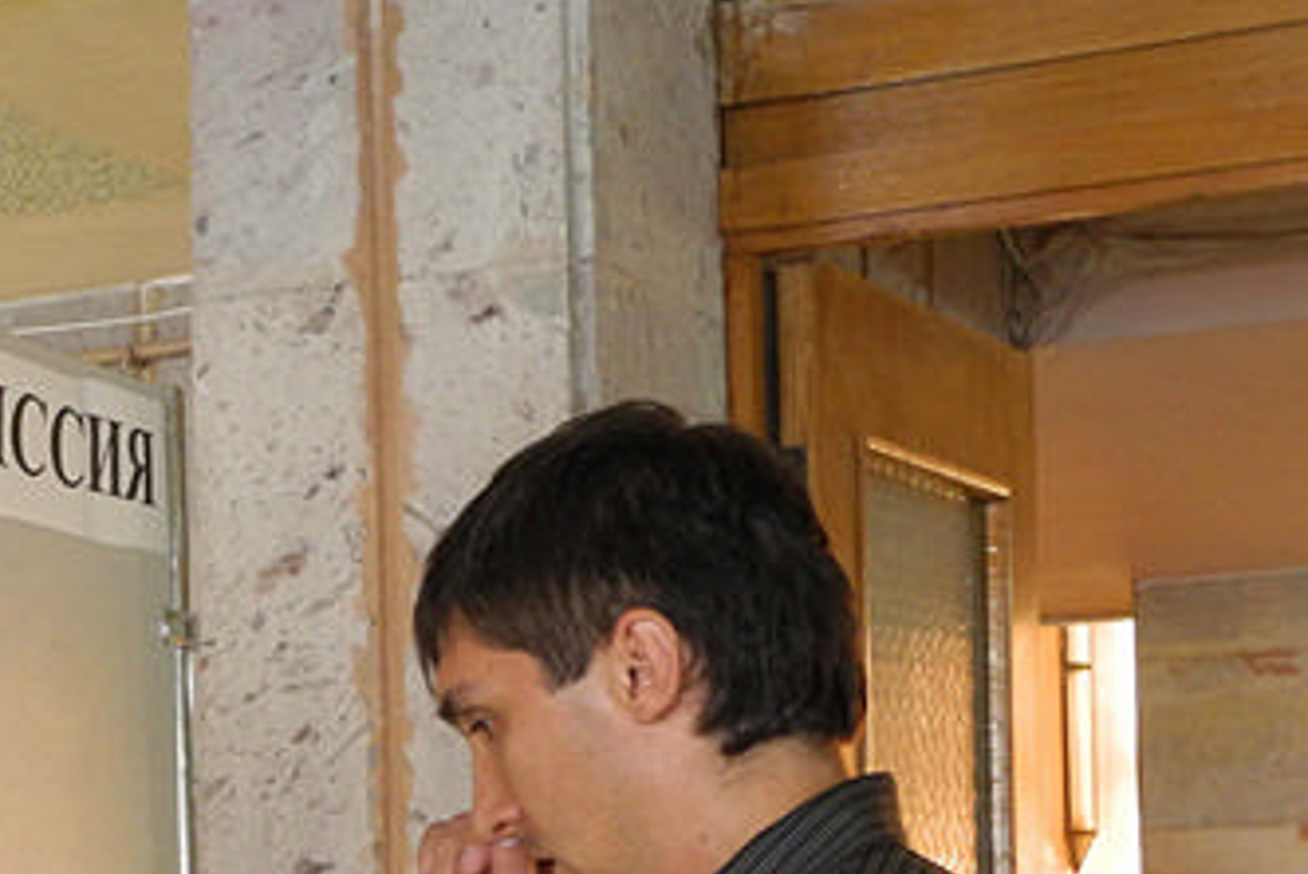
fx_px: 3636
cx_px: 0
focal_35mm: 100
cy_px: 951
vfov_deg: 13.5
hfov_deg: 19.8
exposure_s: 1/15
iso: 400
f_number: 3.2
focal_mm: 9.7
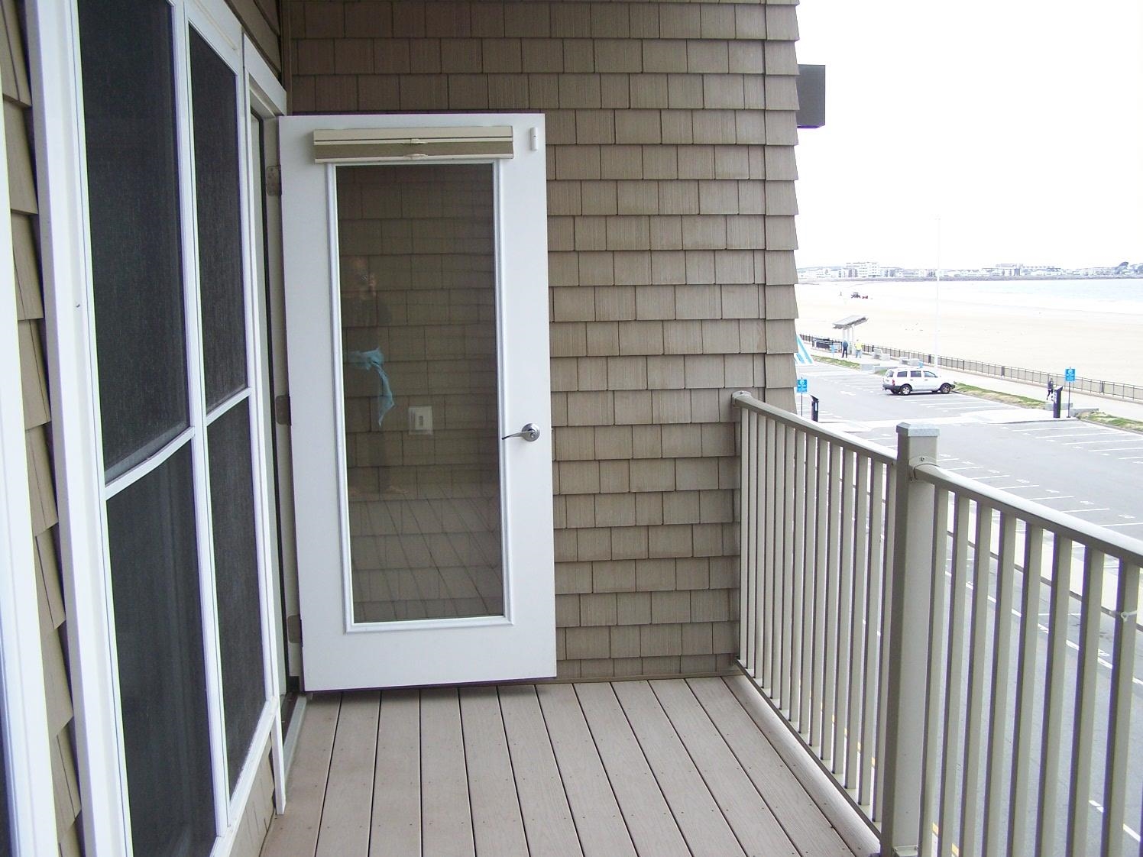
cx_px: 572
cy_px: 428
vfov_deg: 37.7
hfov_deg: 49.0
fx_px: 1255
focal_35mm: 38
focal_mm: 6.3
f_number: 2.8
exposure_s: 1/250
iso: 80
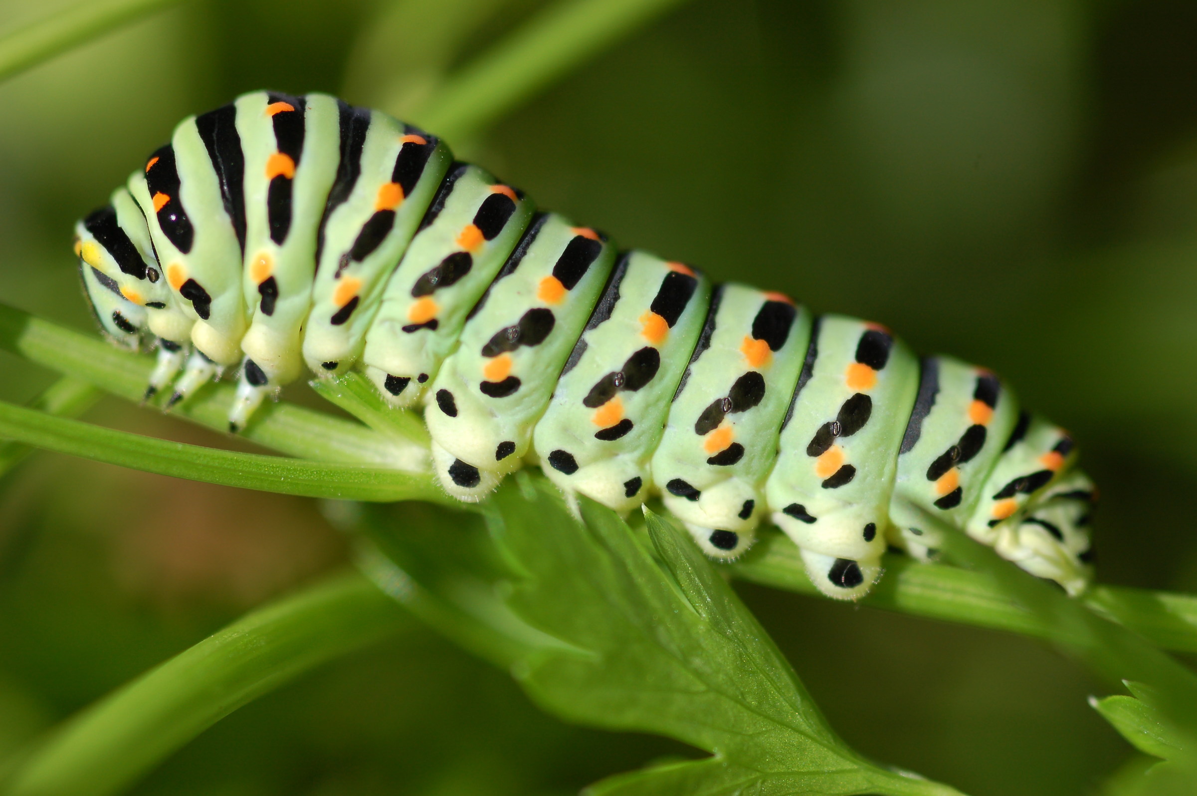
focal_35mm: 158
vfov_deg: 8.7
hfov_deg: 13.1
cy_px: 398
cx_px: 598
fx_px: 5231
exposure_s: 1/640
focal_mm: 105
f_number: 6.3
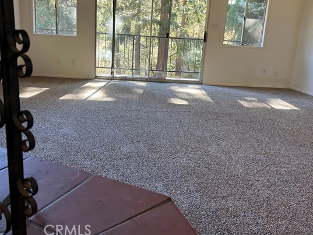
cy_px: 99
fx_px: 280
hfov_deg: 58.3
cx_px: 152
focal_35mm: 31
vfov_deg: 45.3
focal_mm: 5.7
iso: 125
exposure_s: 1/120
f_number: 1.5
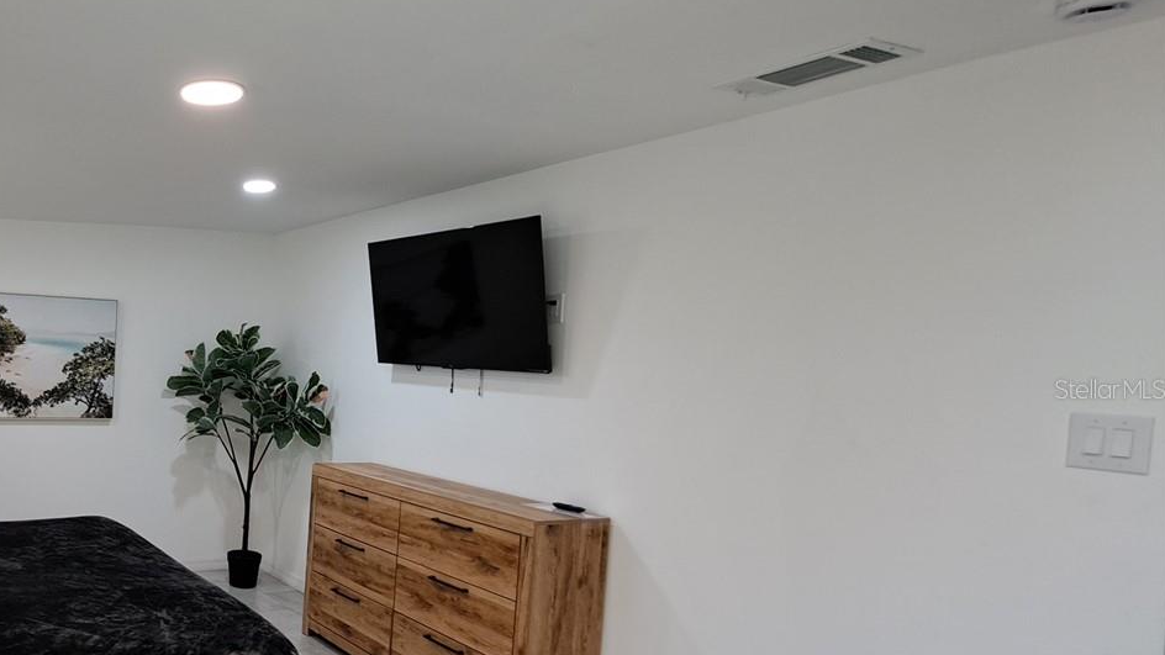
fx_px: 741
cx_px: 184
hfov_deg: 66.9
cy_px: 389
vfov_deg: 47.4
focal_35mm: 24
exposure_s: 1/40
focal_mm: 1.74
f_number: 2.2
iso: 80
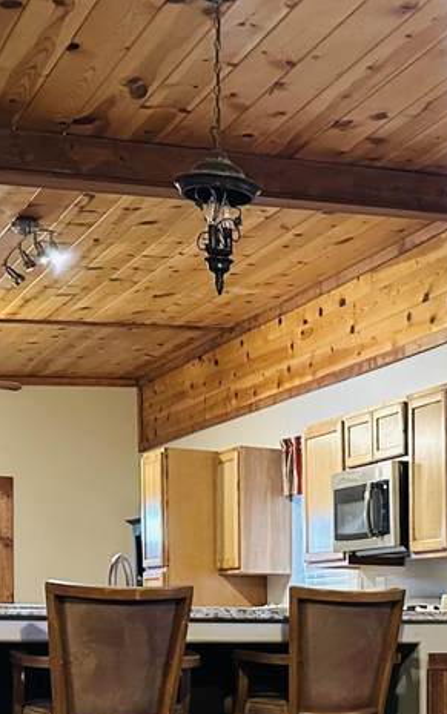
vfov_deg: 28.0
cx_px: 661
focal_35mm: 70
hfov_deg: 17.0
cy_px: 676
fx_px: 1363
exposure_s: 1/40
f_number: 1.78
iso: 800
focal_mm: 6.86
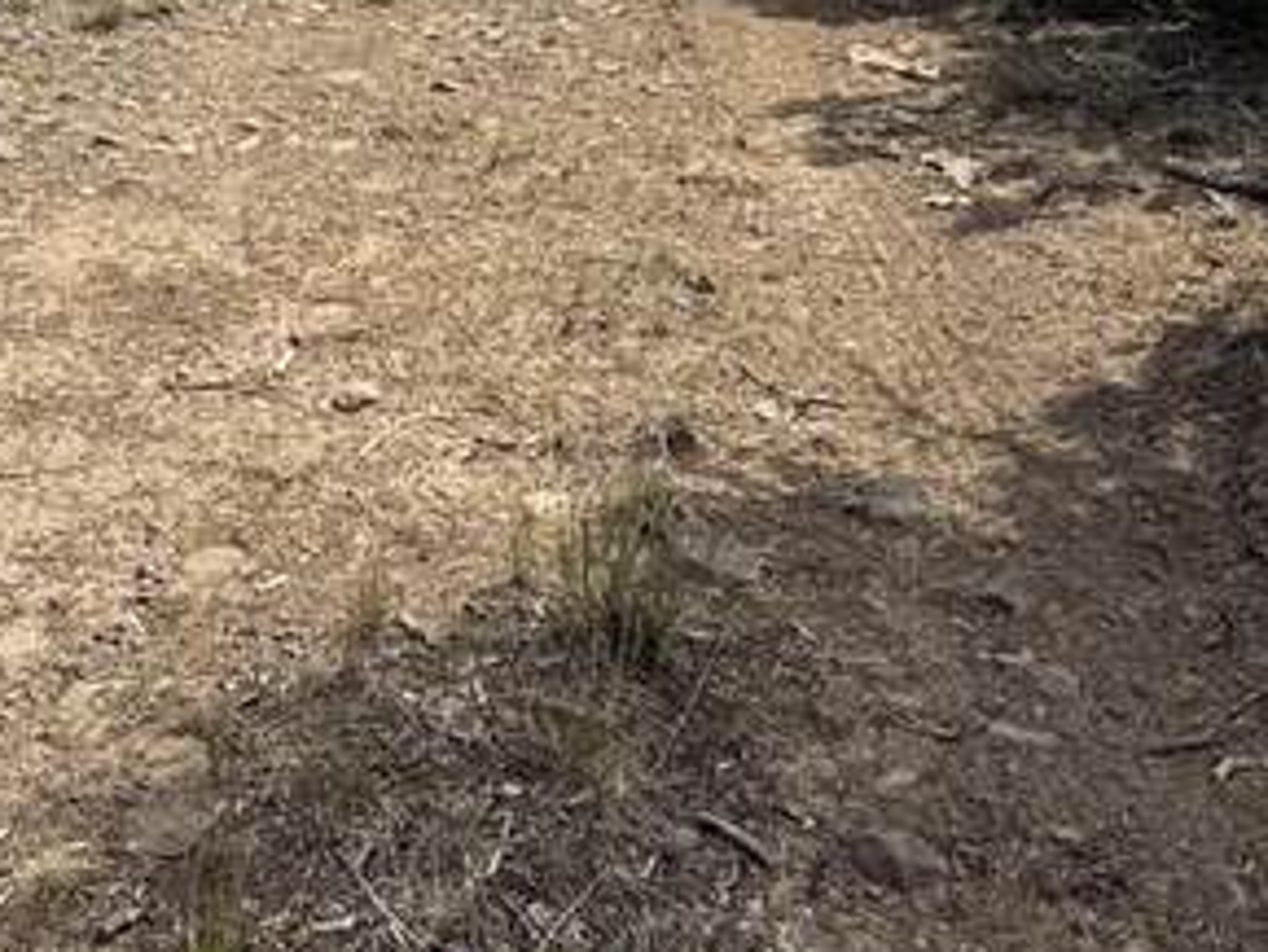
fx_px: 2272
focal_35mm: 62
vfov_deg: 20.0
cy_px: -531
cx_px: 535
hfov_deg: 31.1
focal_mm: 2.22
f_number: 2.2
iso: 50
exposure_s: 1/2770
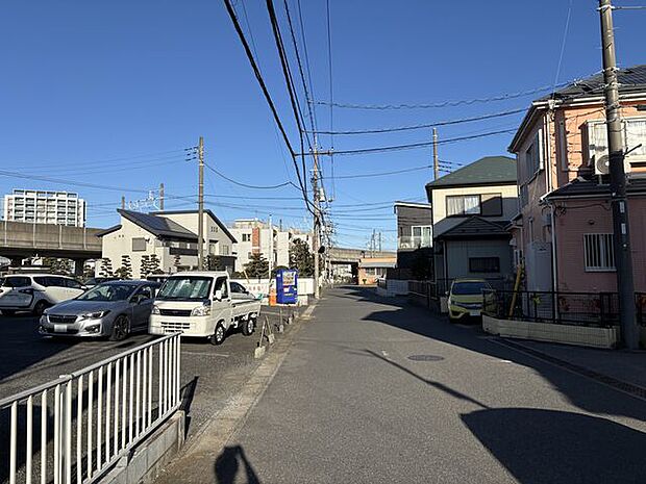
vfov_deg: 53.1
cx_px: 323
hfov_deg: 67.3
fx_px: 485
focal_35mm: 26
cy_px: 242
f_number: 1.6
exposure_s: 1/4082
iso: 50
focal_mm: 5.96
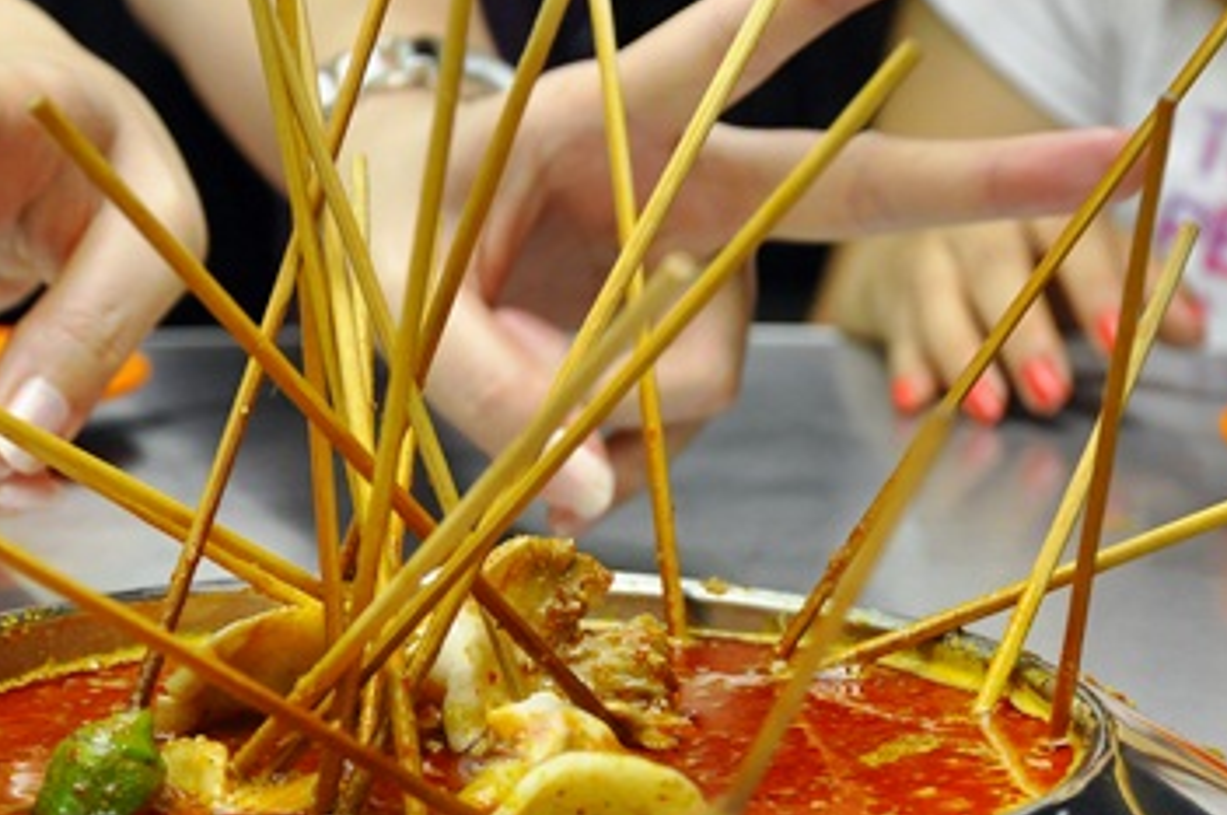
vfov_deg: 9.8
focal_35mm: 139
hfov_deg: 14.8
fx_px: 4731
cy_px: 623
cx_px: 454
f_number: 5
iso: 1250
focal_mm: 50
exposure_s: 1/80
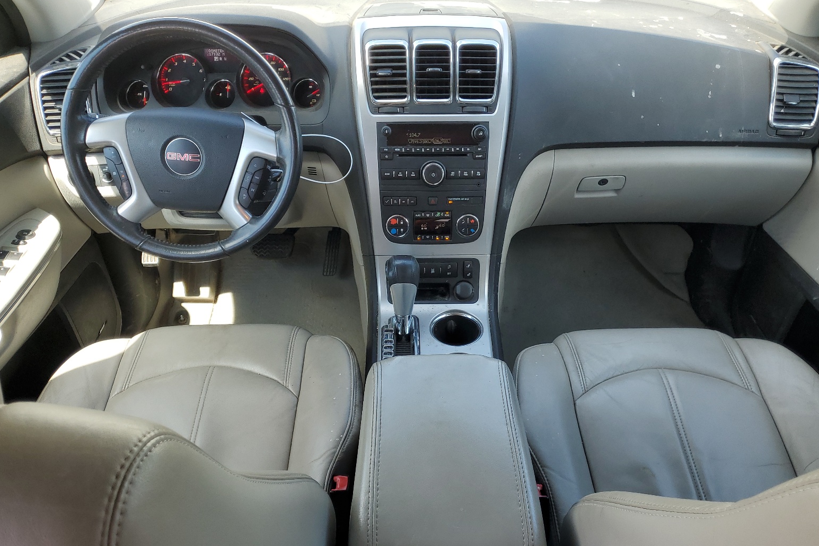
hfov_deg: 65.5
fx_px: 637
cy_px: 286
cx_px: 408
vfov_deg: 46.4
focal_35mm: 28
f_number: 1.5
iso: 50
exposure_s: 1/333
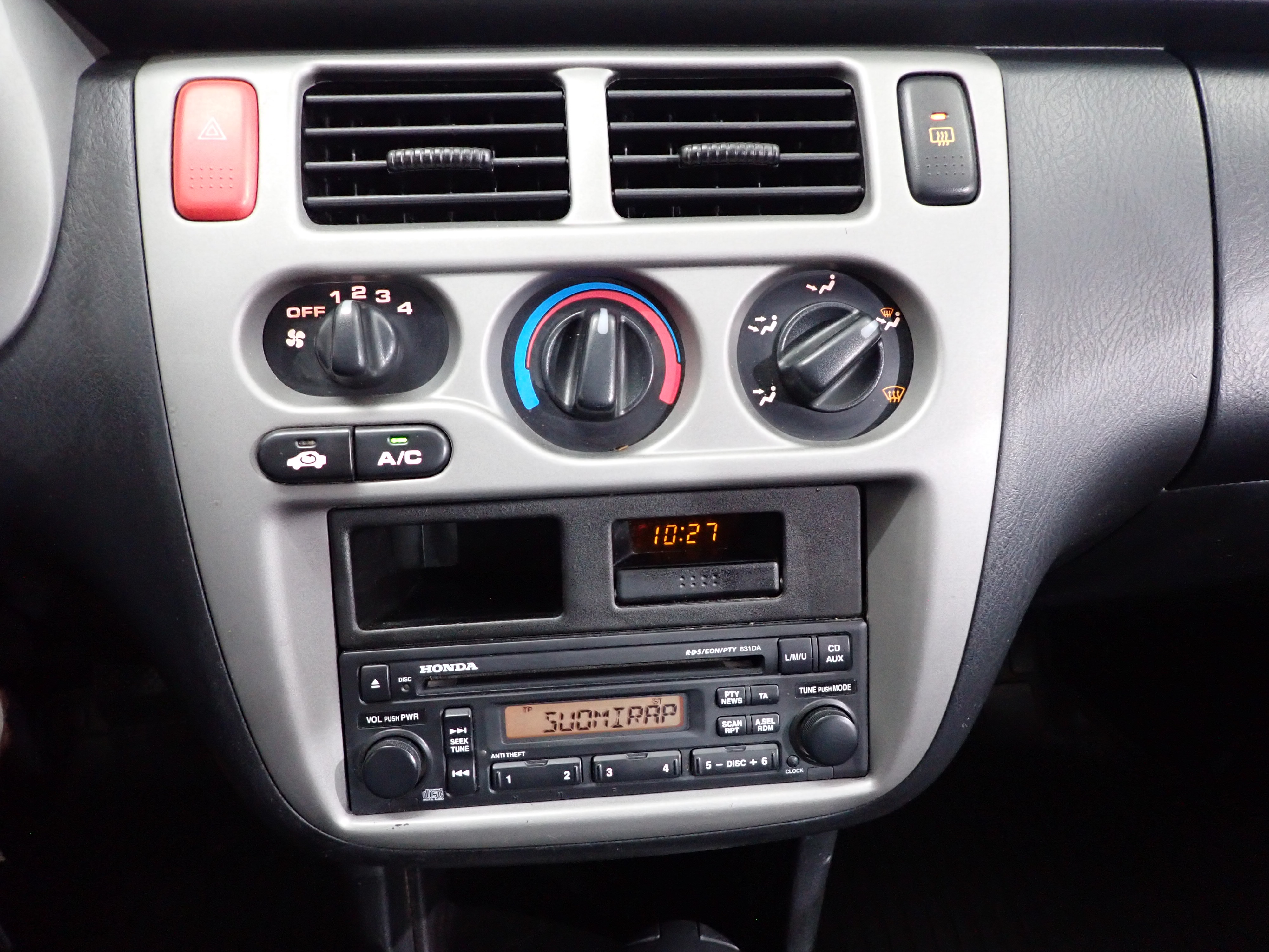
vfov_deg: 54.9
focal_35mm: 25
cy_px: 476
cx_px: 634
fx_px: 916
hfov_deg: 69.4
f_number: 2
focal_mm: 4.5
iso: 800
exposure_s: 1/30
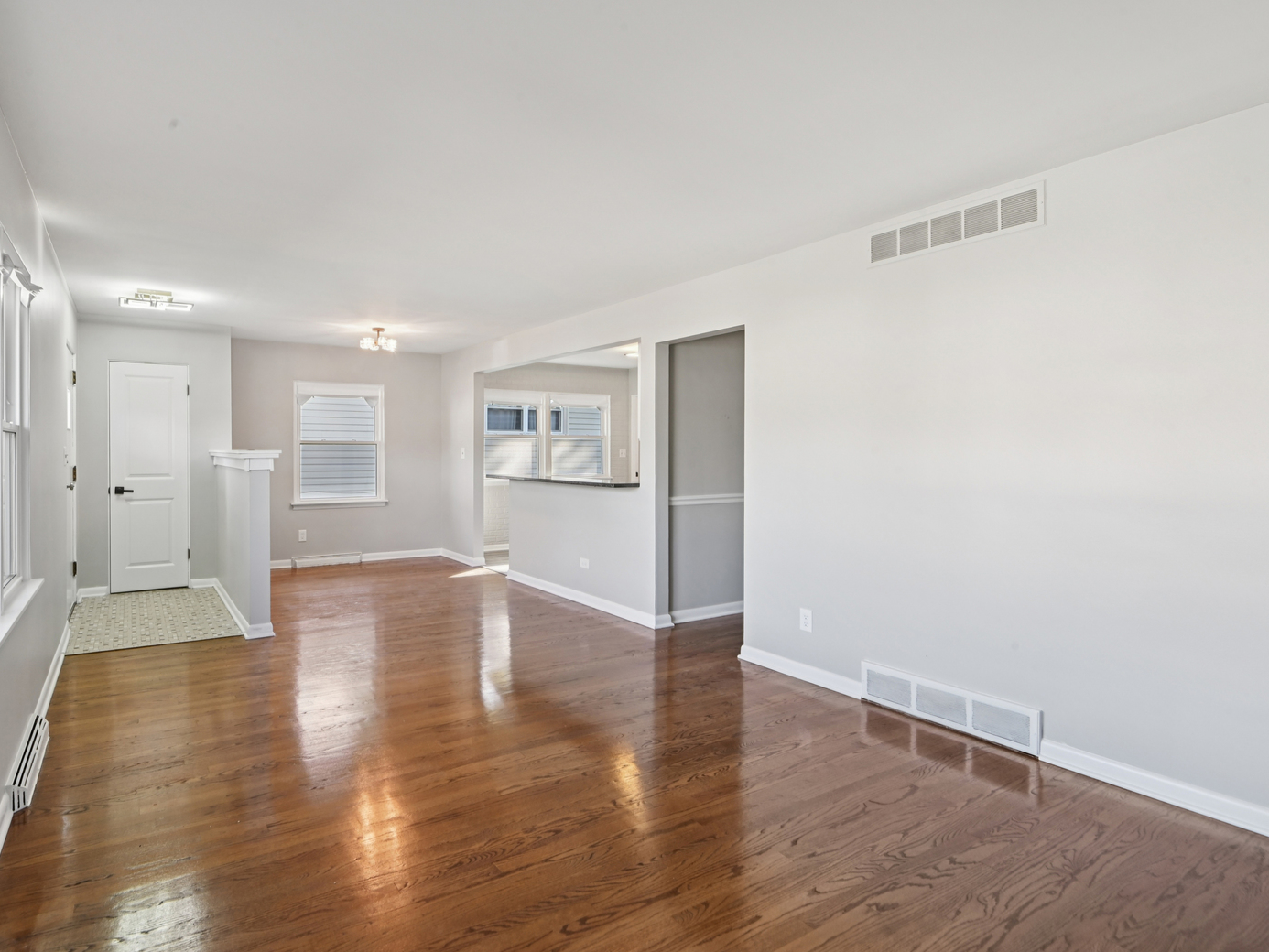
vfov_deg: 71.6
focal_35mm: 18
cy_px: 481
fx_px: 660
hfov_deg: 87.1
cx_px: 535
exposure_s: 1/10
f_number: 13
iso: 400
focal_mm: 16
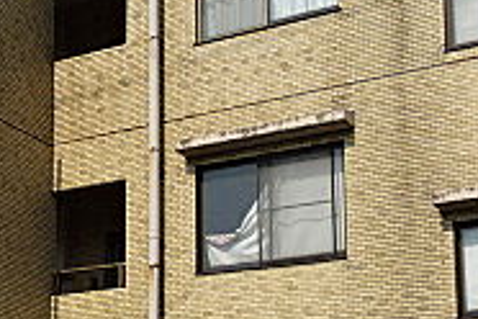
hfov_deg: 22.3
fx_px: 1142
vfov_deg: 15.6
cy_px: 311
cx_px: -51
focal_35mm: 86
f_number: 3.5
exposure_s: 1/1250
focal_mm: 4.1
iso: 80
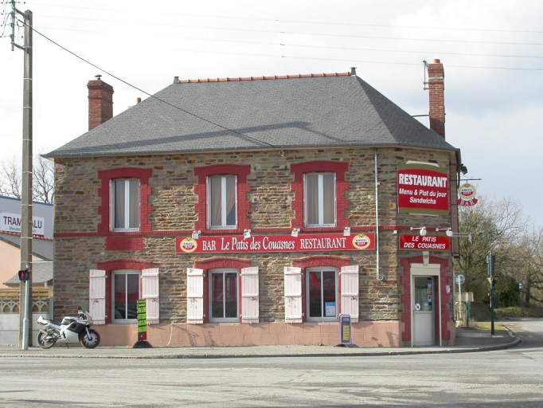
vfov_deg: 21.3
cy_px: 204
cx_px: 272
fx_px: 1083
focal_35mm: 69
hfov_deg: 28.2
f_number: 5.9
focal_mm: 14.4
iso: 100
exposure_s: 1/214
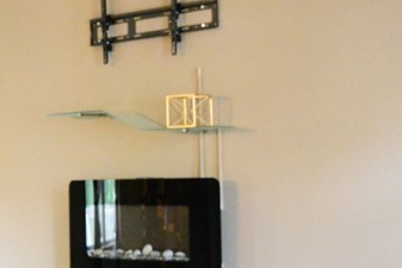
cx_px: -74
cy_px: 142
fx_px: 972
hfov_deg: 21.7
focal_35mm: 87
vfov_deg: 15.7
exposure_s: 1/30
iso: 6400
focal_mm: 18
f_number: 3.5
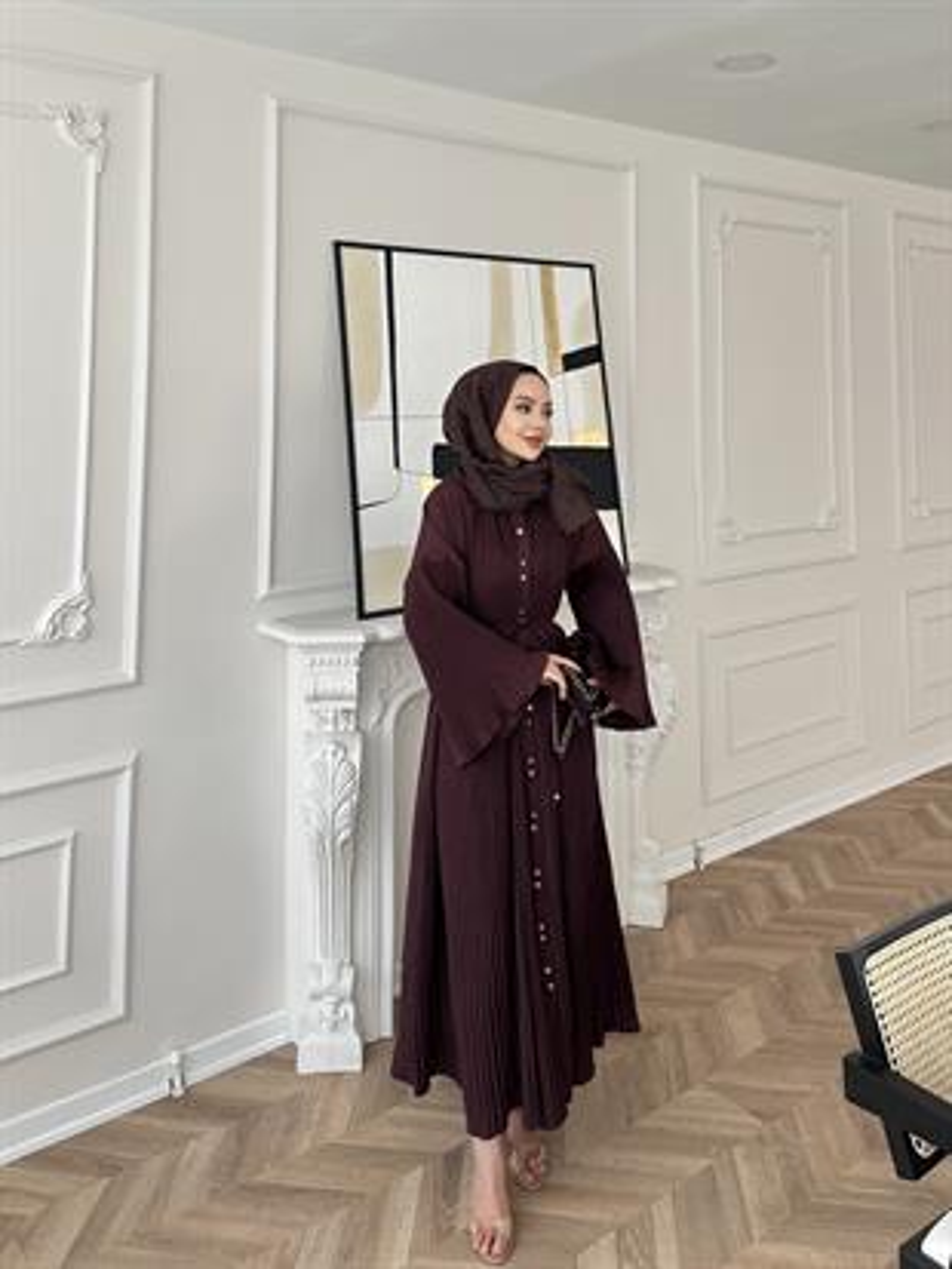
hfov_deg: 56.8
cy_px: 634
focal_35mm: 24
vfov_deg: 71.6
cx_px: 476
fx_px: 880
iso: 64
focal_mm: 6.86
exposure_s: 1/173
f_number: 1.78
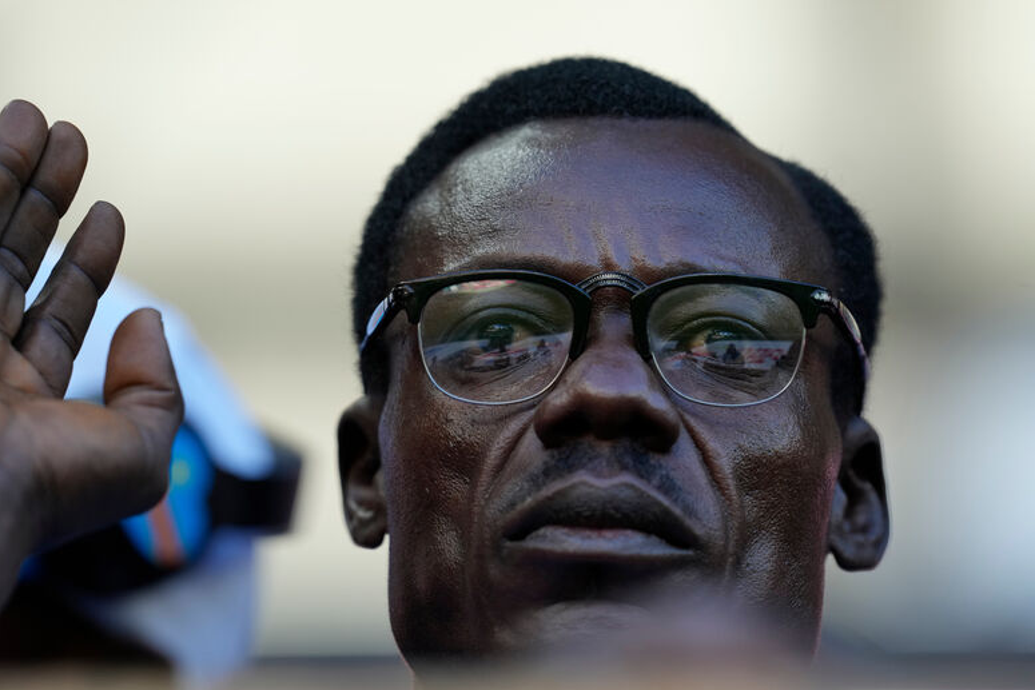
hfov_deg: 5.1
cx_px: 519
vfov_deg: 3.4
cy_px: 345
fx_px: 11559
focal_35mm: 402
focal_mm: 400
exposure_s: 1/500
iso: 640
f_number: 4
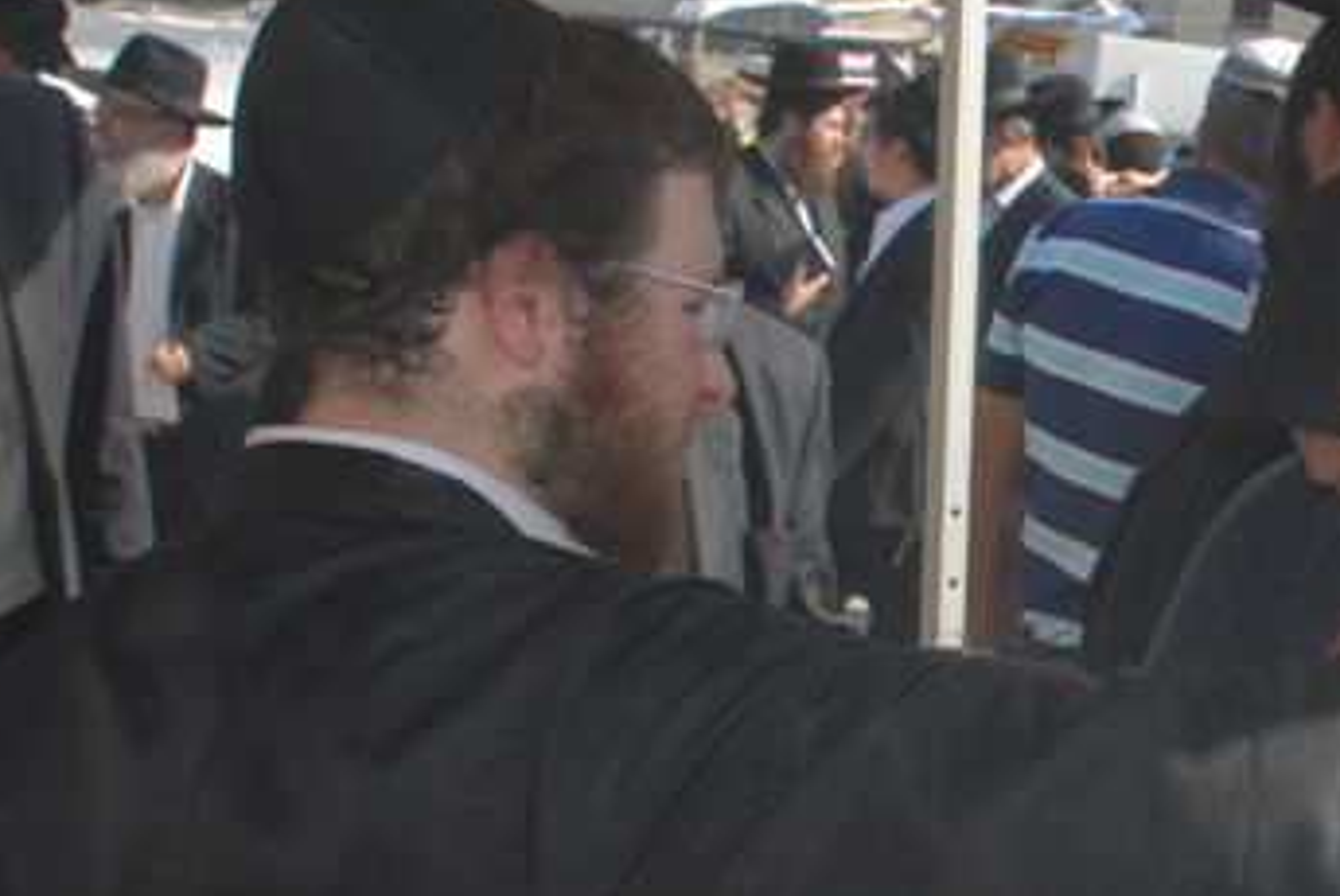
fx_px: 4657
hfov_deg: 15.8
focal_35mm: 125
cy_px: 785
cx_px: 1554
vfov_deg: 10.9
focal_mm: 28
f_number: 8
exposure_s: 1/250
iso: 320
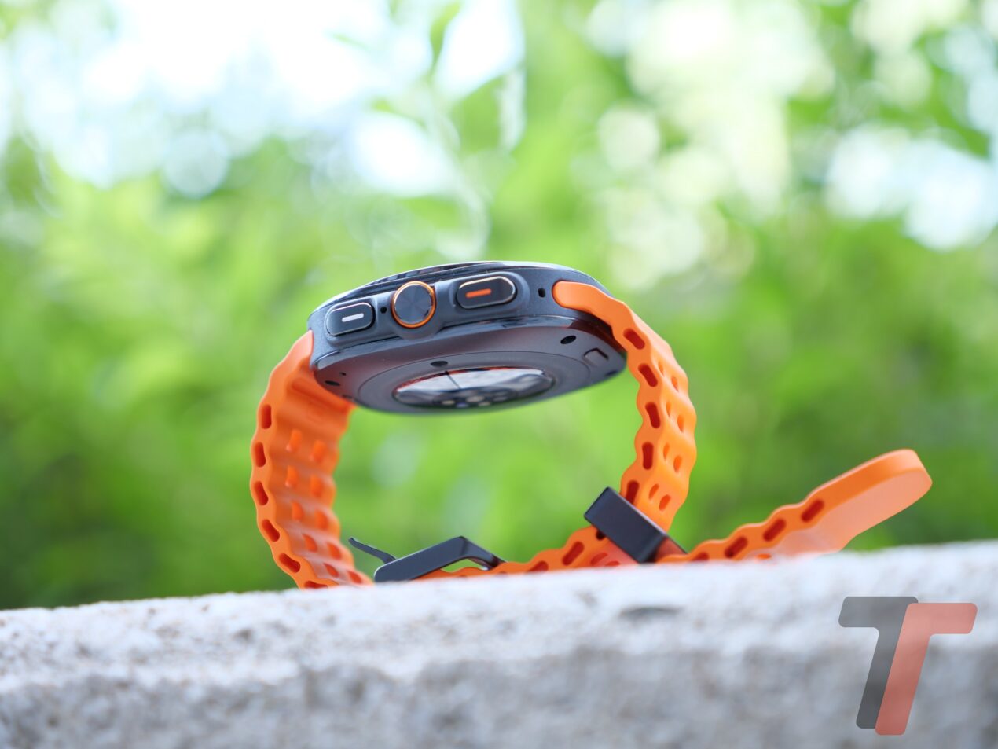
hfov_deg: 27.8
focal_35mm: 70
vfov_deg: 21.0
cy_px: 374
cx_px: 499
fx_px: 2019
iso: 200
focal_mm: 35
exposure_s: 1/125
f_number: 2.8
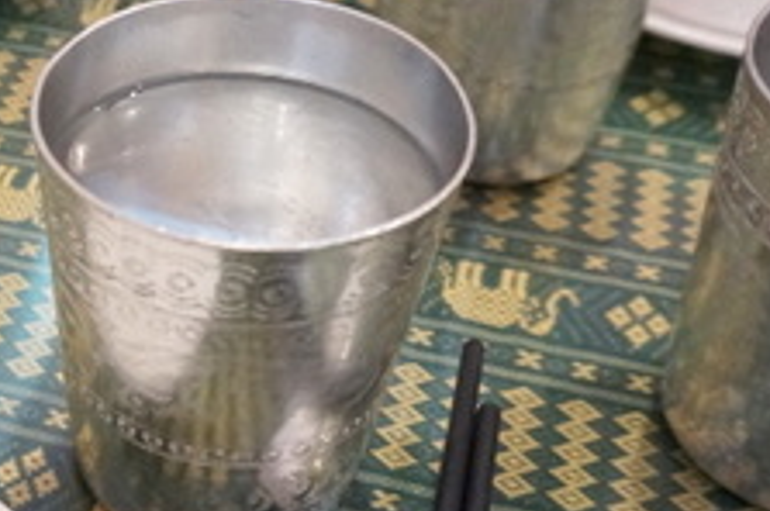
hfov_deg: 27.4
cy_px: 350
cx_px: -21
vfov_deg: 19.6
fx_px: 1474
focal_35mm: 69
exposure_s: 1/60
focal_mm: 16
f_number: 4
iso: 3200
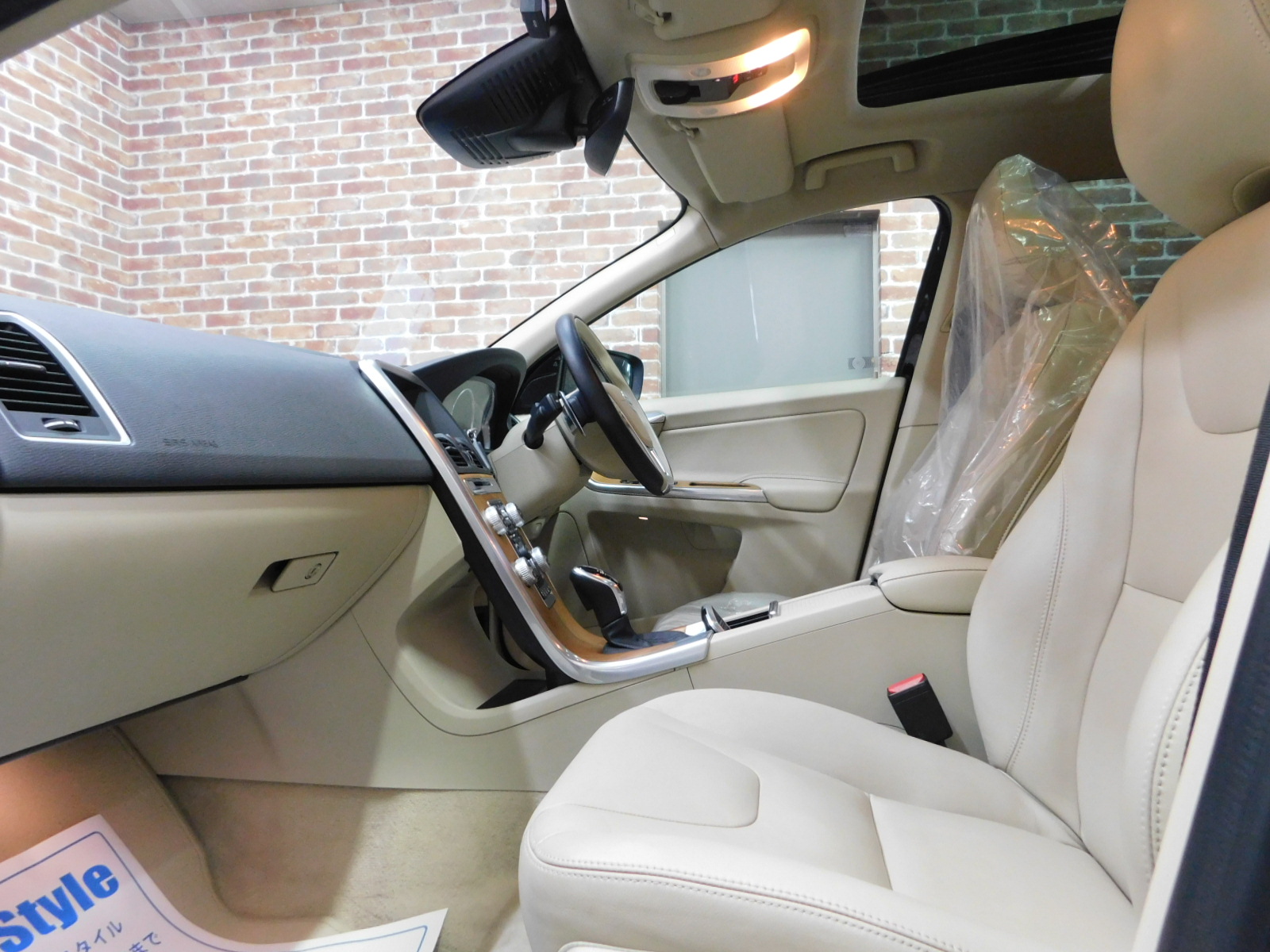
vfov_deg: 58.9
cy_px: 476
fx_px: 844
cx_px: 635
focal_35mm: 23
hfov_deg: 73.9
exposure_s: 1/20
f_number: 3
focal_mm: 4
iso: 400
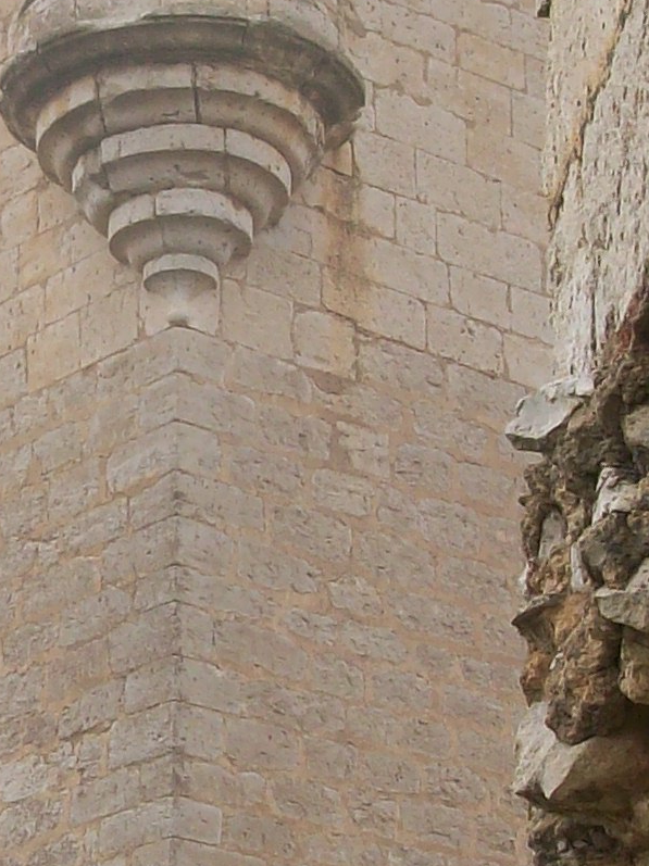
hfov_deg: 10.5
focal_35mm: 140
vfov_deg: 14.0
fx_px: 3503
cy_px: 705
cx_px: -13
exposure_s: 1/569
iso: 64
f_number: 2.8
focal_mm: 5.7
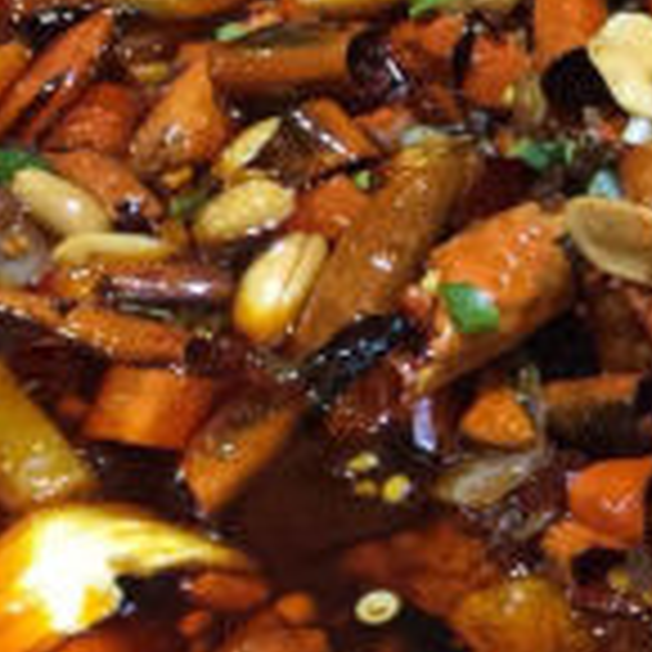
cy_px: 470
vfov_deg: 14.0
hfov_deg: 12.6
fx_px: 2642
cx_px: 1246
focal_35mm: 124
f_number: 2.2
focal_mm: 4.15
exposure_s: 1/15
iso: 125
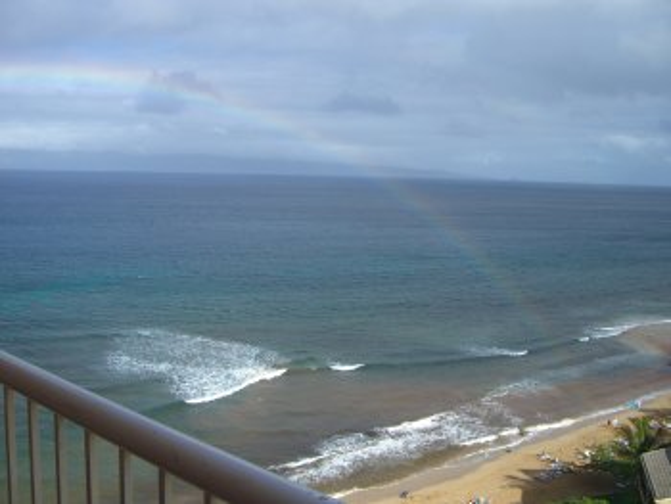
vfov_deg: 37.8
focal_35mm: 38
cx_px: 336
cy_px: 252
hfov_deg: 48.9
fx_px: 737
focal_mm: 7.9
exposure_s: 1/320
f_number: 5.6
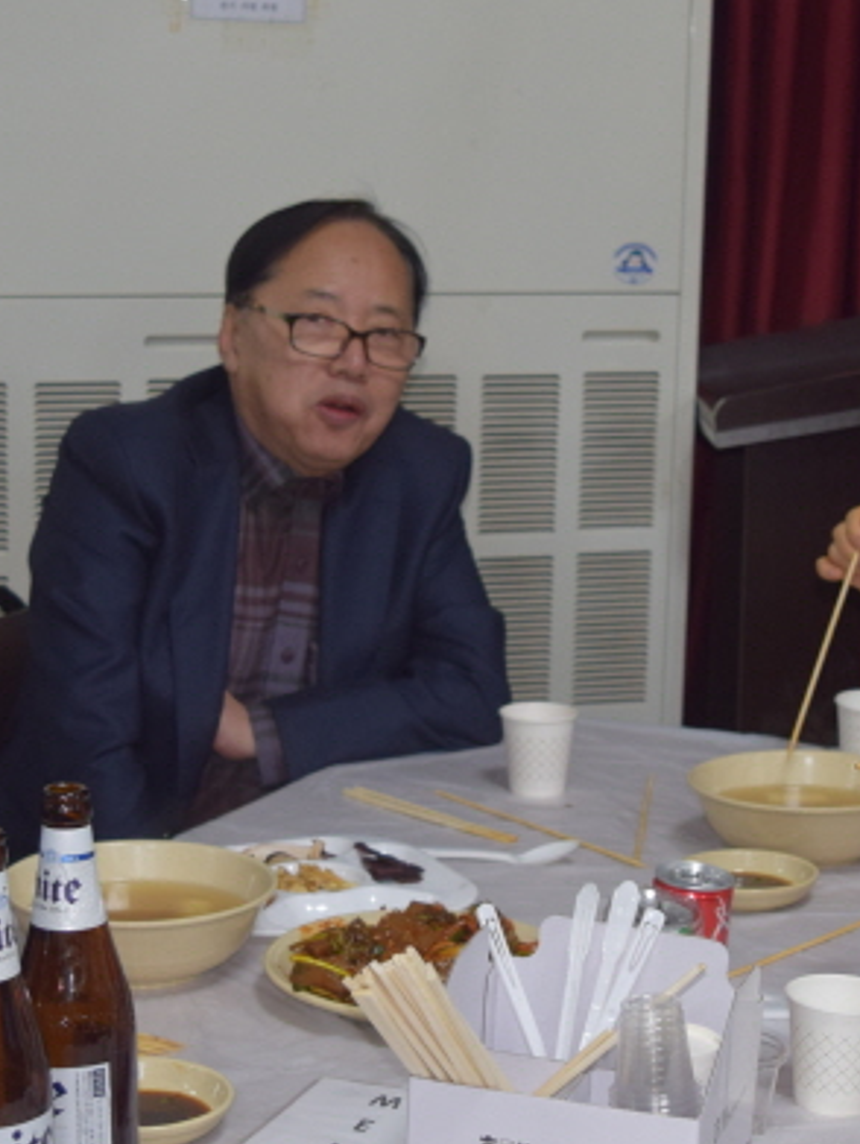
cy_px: 592
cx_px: 471
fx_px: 2621
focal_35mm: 79
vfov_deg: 24.6
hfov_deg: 18.6
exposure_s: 1/60
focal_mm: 21
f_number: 3.8
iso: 360
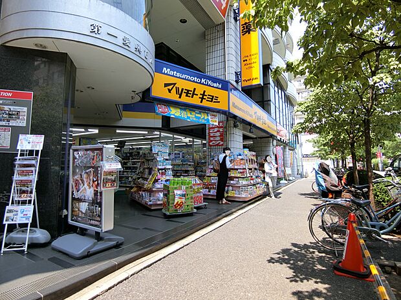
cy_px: 150
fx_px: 220
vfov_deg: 68.7
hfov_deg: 84.7
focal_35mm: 19
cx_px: 200
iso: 80
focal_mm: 4.06
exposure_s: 1/400
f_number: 2.7
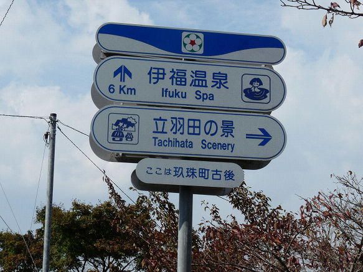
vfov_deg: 19.6
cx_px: 182
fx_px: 786
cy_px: 136
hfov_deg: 26.0
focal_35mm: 75
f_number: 7.1
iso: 100
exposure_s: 1/400
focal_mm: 13.3
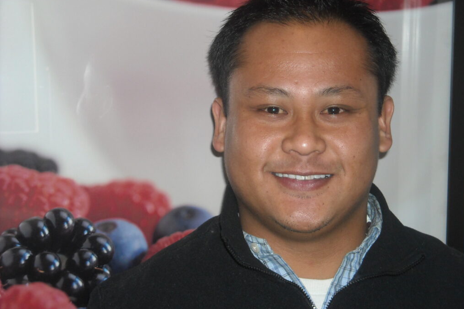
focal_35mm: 80
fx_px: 1031
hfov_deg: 25.4
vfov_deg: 17.1
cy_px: 144
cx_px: 234
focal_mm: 12.3
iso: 200
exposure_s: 1/125
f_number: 3.9
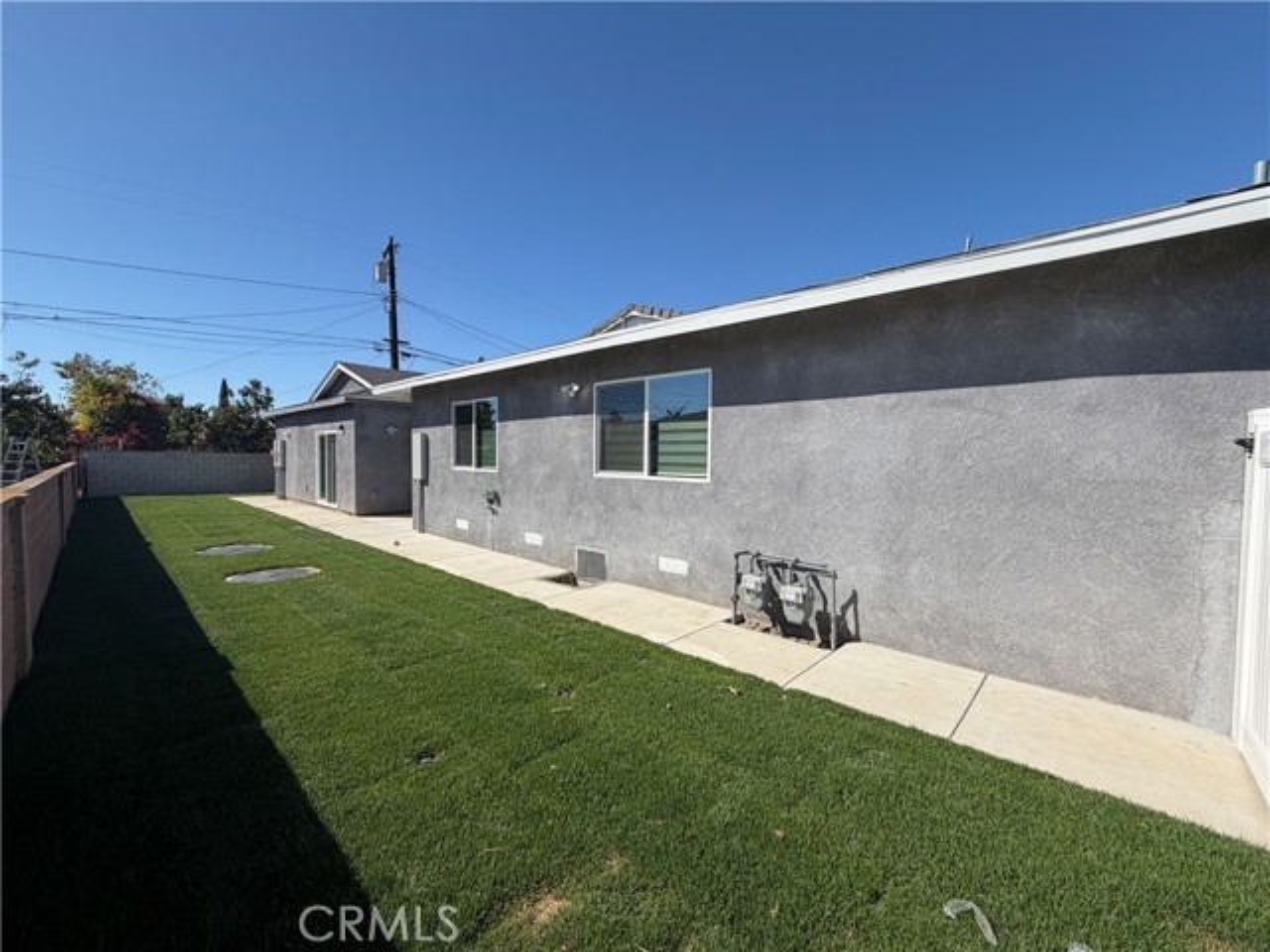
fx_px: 514
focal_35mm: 14
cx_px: 635
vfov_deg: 85.7
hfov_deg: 102.1
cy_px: 476
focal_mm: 2.22
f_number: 2.2
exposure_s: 1/1001
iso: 20
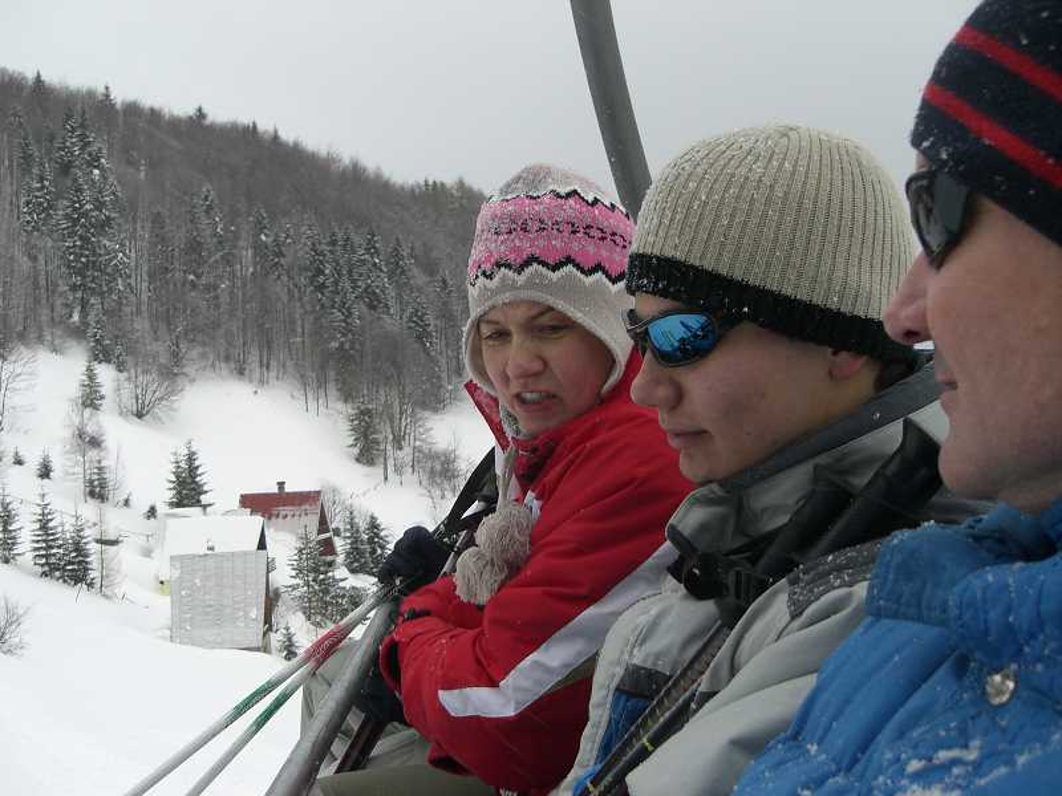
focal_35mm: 38
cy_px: 398
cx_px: 531
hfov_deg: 49.0
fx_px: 1166
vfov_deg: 37.7
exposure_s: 1/125
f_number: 3.1
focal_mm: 6.3
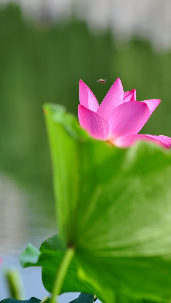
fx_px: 2538
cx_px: 89
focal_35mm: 315
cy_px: 151
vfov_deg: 6.9
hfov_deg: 3.9
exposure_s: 1/250
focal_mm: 200
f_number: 6.3
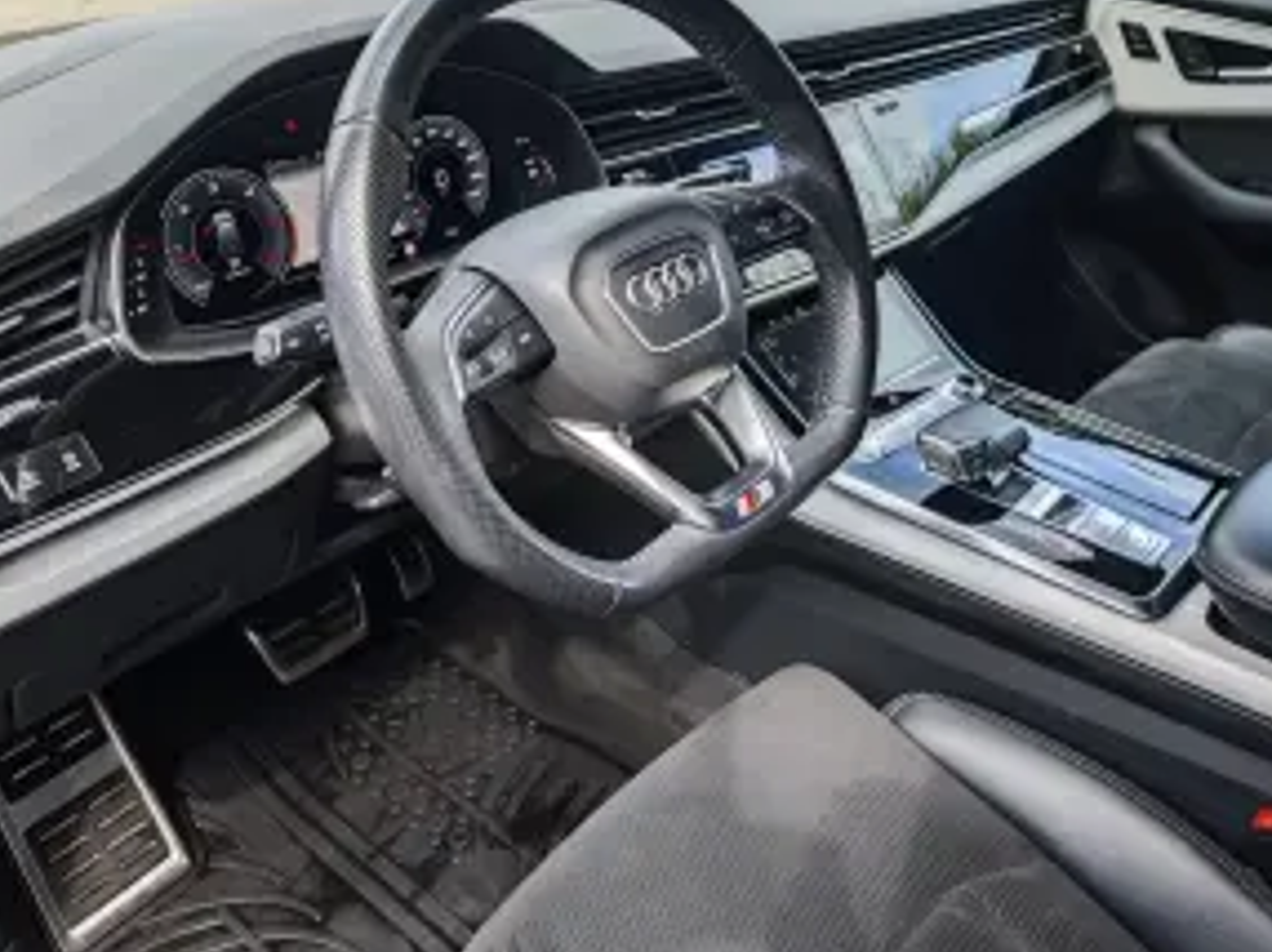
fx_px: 1065
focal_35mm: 29
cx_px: 672
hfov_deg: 61.7
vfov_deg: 48.0
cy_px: 400
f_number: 1.6
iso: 100
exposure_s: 1/100
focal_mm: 6.55
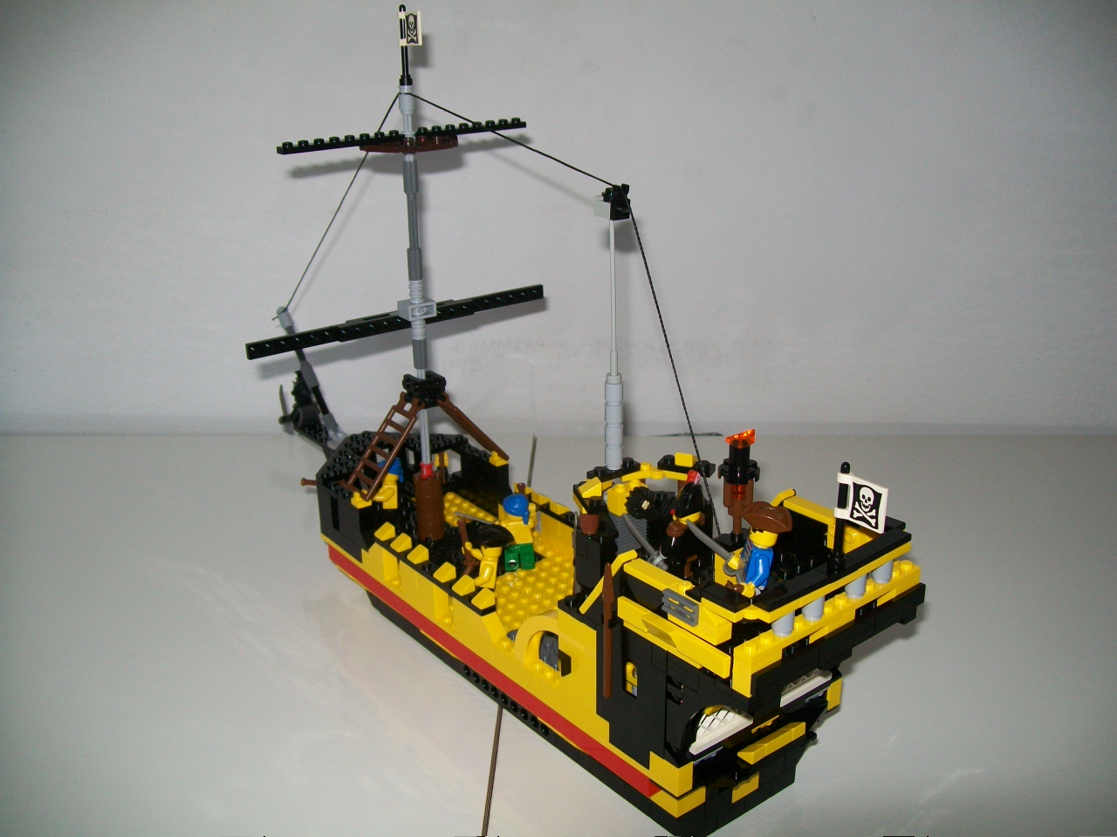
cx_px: 558
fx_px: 1097
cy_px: 418
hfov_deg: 54.0
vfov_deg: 41.8
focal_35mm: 34
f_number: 2.7
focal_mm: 6.1
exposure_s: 1/60
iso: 64
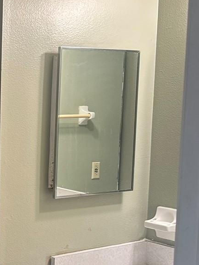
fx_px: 513
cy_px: 162
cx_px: -105
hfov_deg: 19.1
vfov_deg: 28.9
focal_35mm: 67
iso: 125
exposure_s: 1/60
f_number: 1.78
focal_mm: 6.86
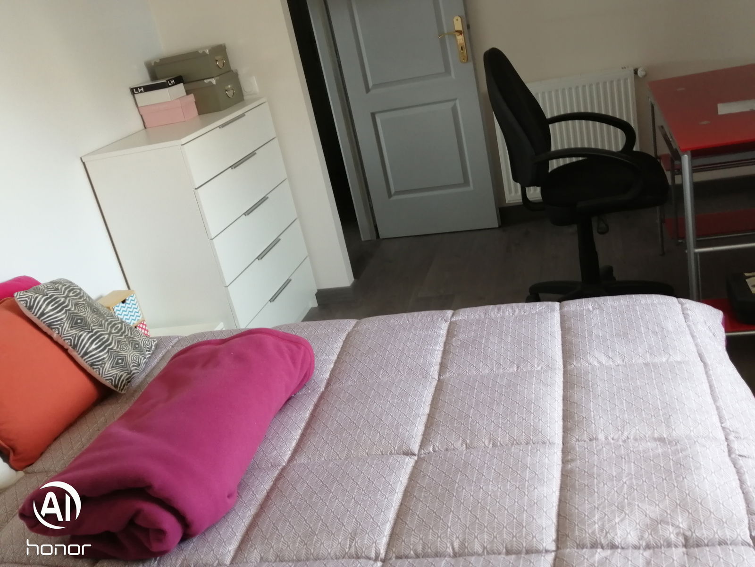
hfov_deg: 54.0
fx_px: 742
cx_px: 378
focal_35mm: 34
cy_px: 284
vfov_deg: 41.8
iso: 160
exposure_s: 1/50
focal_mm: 3.88
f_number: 1.8
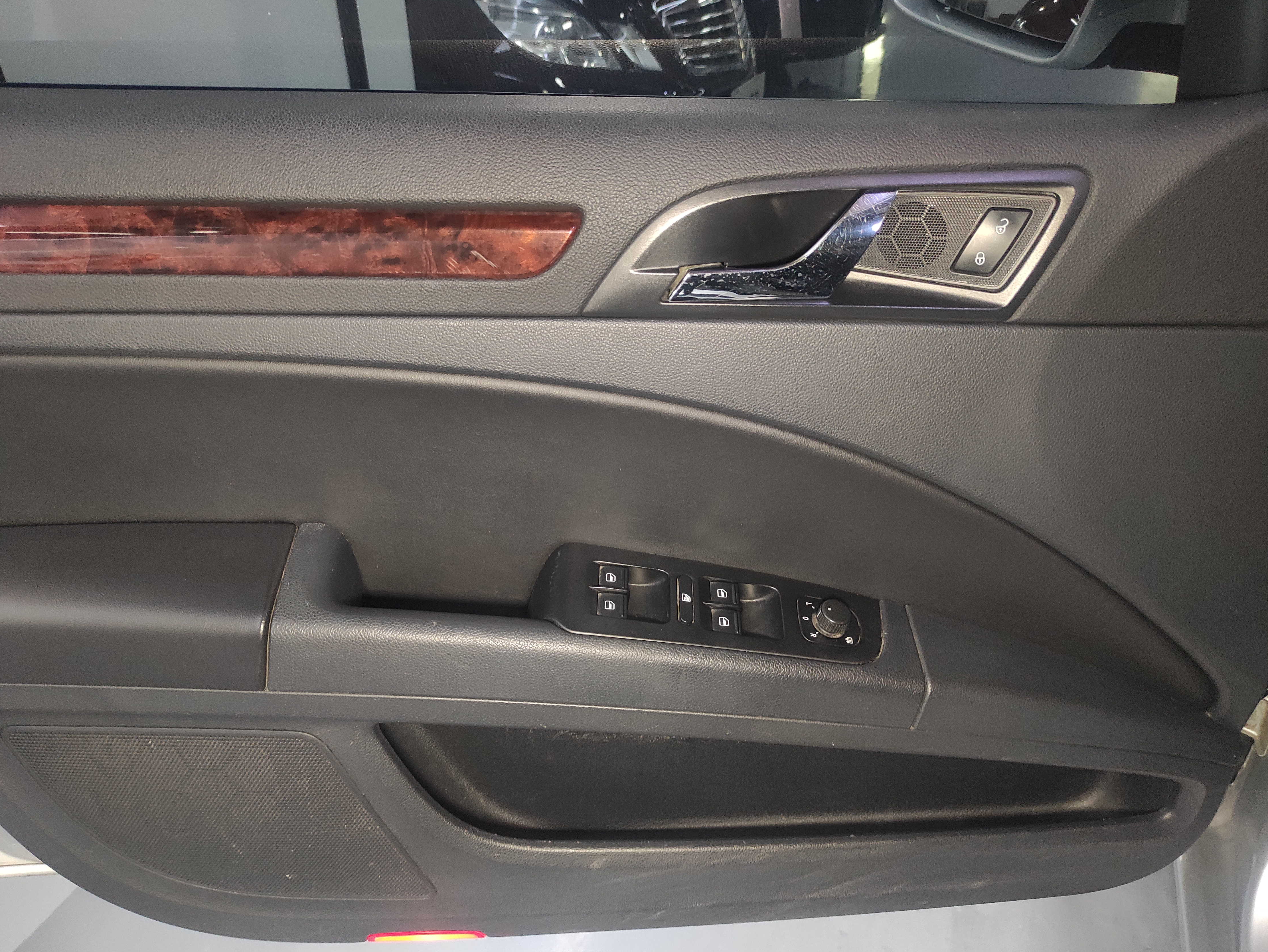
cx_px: 612
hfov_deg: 67.3
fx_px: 953
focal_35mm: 26
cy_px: 485
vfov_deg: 53.1
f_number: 1.89
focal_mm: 5.43
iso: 619
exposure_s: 1/20
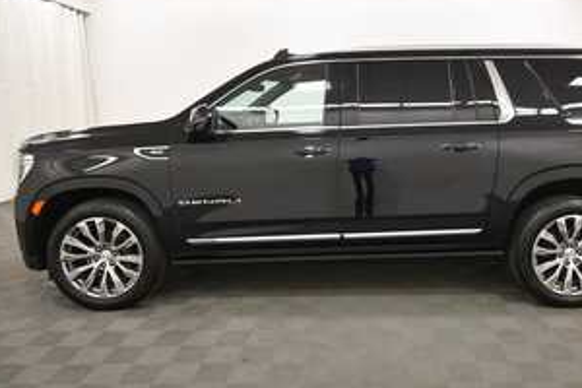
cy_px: 168
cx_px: 367
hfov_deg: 64.5
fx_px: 453
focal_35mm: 28
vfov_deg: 46.3
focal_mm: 14
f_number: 5
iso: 900
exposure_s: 1/125
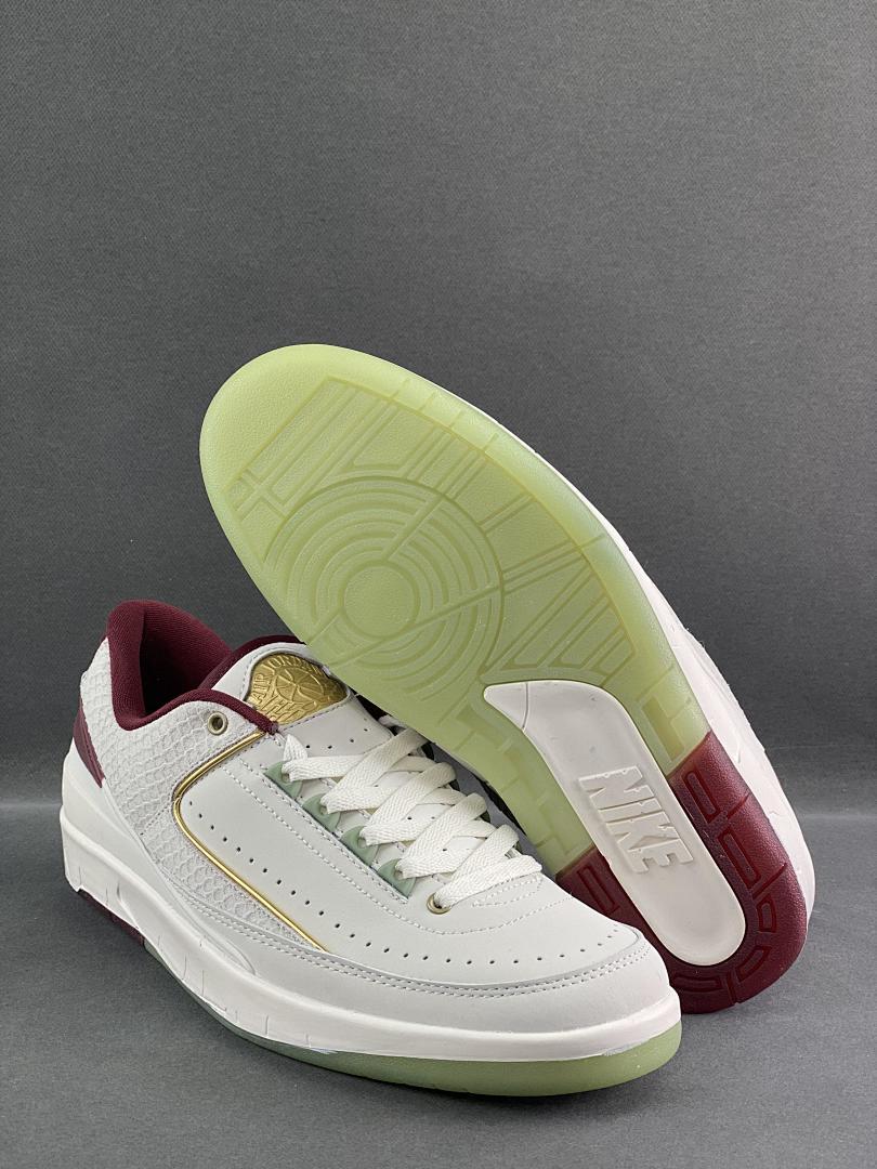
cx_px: 438
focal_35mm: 52
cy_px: 584
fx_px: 1757
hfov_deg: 28.0
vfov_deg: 36.8
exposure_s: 1/122
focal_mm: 6
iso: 50
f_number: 2
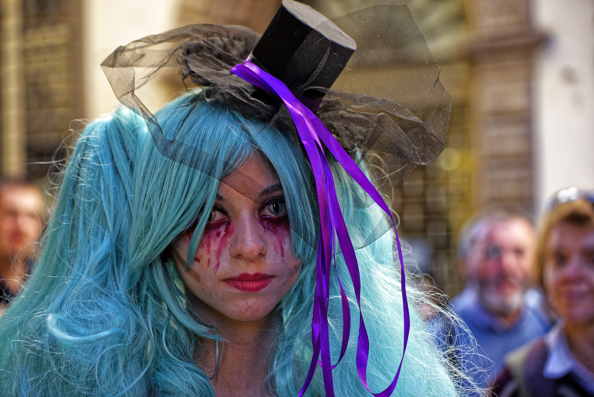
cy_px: 198
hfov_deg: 23.9
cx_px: 297
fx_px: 1403
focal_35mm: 85
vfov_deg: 16.1
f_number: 4
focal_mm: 85
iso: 1250
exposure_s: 1/100
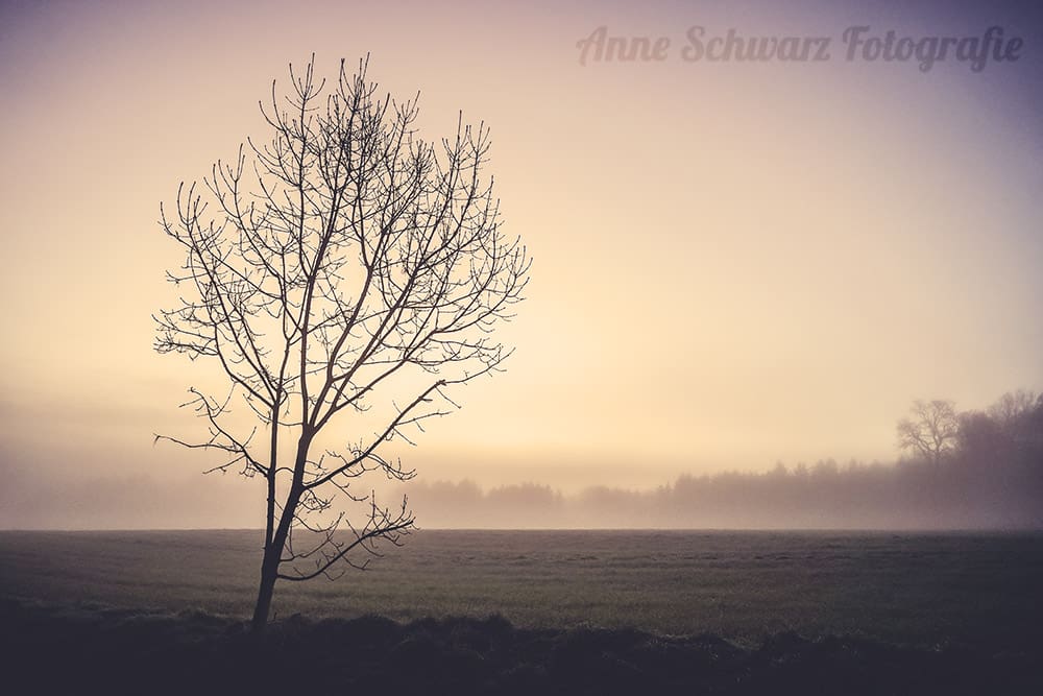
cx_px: 522
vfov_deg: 46.4
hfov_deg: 65.5
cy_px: 348
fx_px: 811
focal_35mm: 28
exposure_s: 1/160
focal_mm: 28
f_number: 2.8
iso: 6400
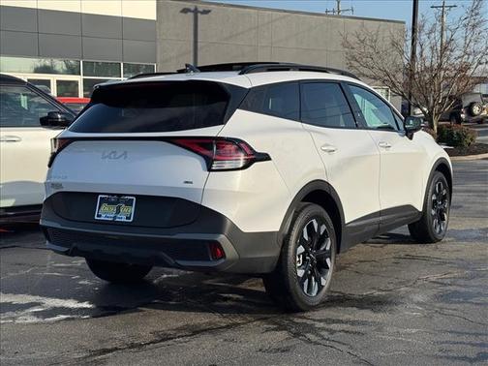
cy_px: 183
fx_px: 677
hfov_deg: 39.7
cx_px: 244
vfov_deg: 30.3
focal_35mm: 48
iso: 64
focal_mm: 6.76
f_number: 1.78
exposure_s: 1/5848
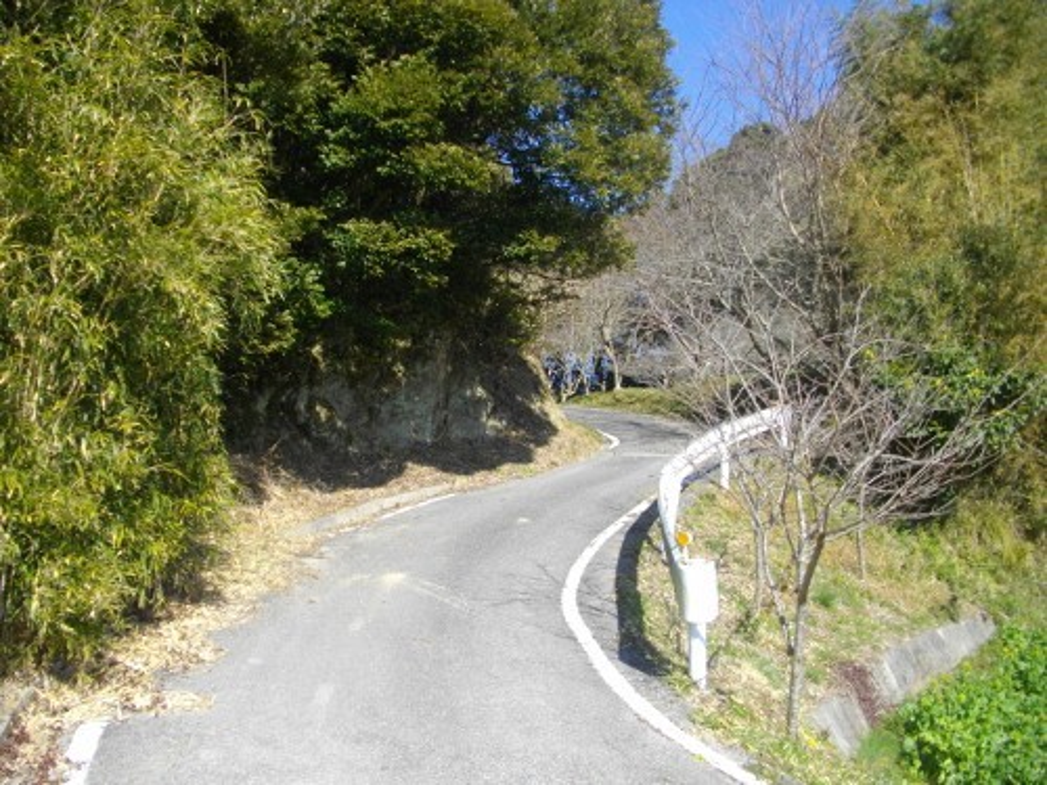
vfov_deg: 44.2
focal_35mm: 32
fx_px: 968
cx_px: 524
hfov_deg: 56.8
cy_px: 392
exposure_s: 1/800
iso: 100
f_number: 2.9
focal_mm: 5.7
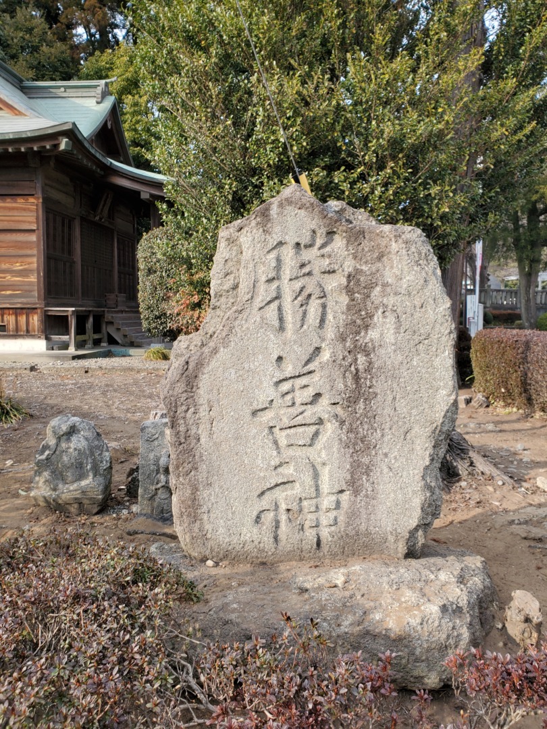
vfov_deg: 67.3
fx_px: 548
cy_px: 364
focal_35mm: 26
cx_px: 274
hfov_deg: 53.1
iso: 50
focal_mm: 4.3
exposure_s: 1/419
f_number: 2.4
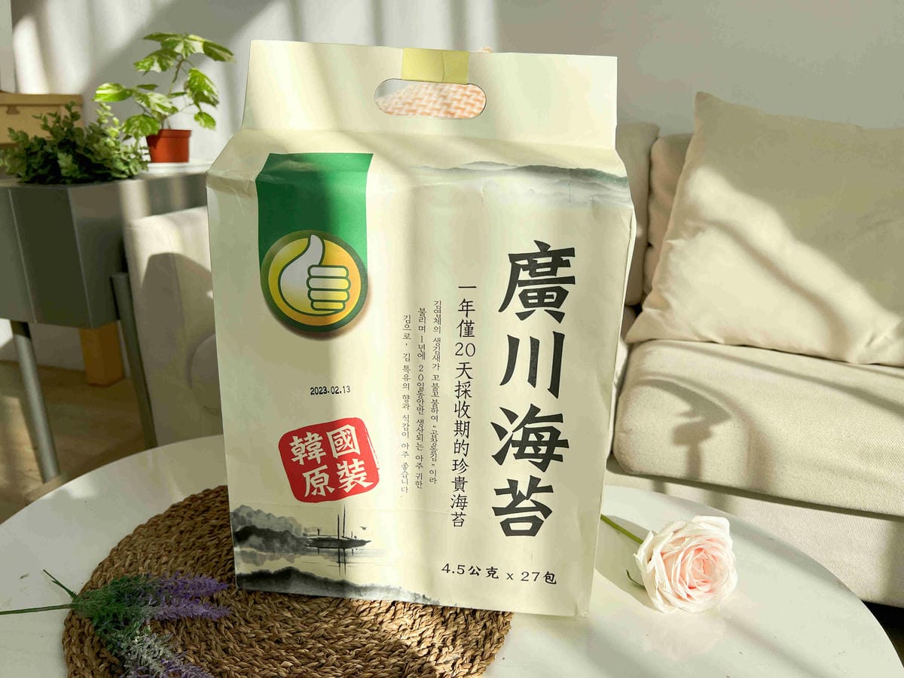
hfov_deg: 67.3
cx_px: 452
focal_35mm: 26
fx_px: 679
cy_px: 339
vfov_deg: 53.1
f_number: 1.5
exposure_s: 1/2208
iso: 50
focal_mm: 5.7
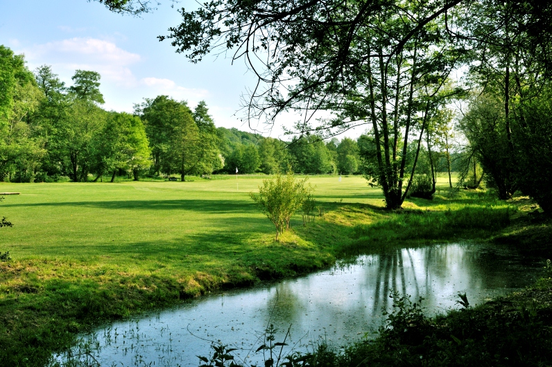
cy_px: 184
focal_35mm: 52
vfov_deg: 26.0
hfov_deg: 38.2
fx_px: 797
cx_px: 276
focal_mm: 52
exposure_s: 1/500
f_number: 16
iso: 400
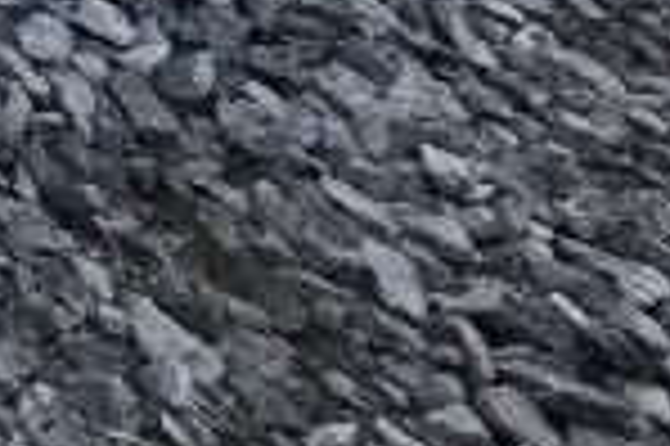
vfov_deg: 9.9
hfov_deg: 10.2
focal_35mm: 91
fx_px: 1692
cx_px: -1551
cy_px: -1009
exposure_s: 1/909
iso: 40
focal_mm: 2.2
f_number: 1.9
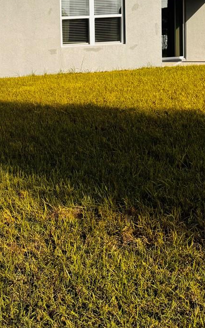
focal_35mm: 59
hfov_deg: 21.2
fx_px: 528
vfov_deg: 33.9
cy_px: 88
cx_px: -2
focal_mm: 6.76
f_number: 1.78
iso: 80
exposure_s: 1/5348
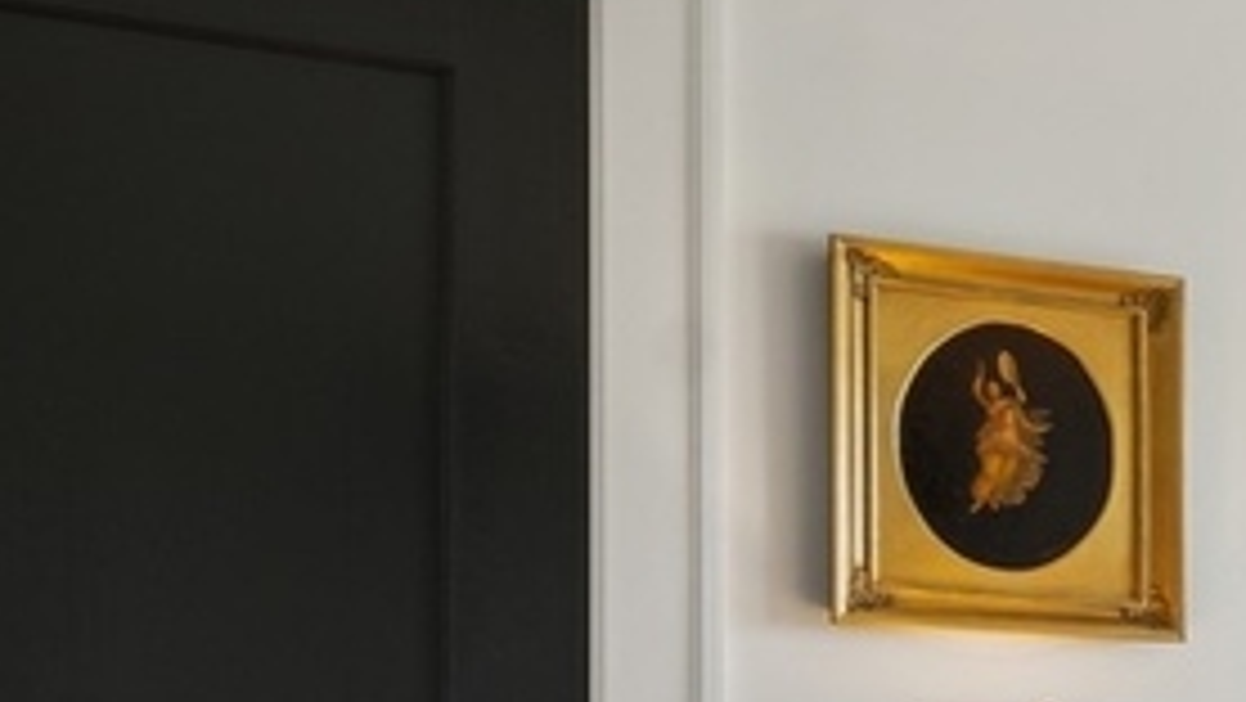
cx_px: 2915
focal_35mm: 98
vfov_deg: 11.9
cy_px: 994
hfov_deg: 14.7
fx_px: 3239
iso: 320
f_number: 9
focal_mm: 16
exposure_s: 1/40
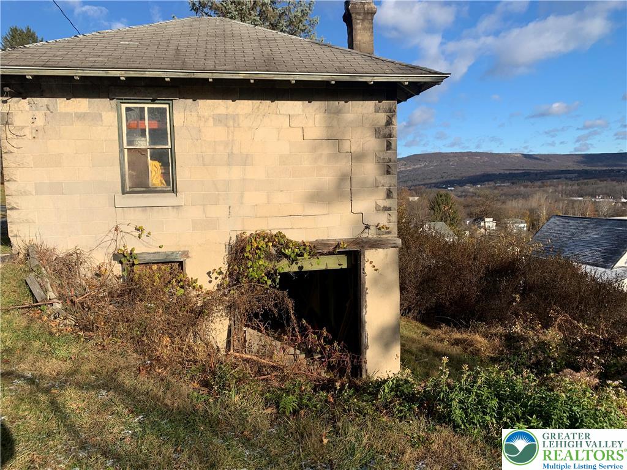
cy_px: 235
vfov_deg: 53.1
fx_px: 471
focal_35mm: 26
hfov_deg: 67.3
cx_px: 314
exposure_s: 1/2421
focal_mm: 4.25
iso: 25
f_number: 1.8
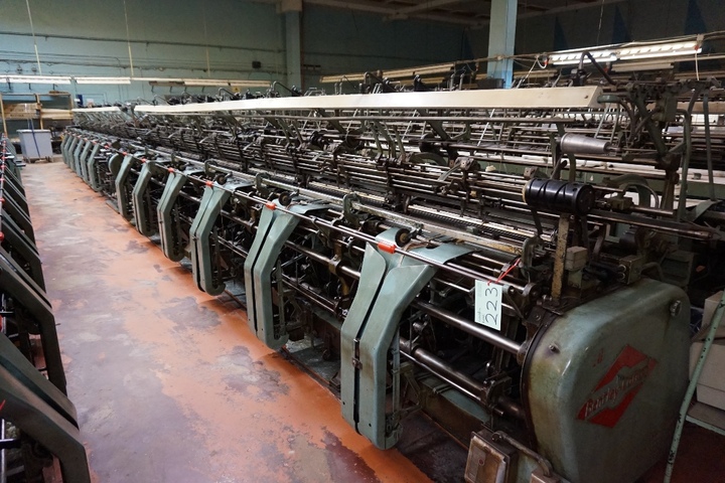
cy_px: 242
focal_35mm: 24
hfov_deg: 73.7
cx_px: 362
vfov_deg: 53.1
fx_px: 483
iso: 3200
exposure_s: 1/50
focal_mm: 16
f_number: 3.5
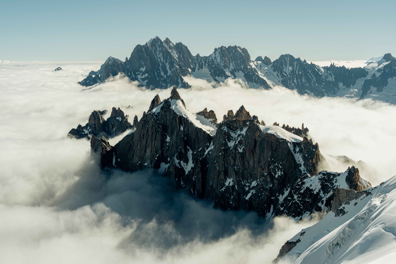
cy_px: 132
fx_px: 550
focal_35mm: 50
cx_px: 198
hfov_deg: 39.6
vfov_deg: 27.0
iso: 100
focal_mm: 50
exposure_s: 1/400
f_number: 10
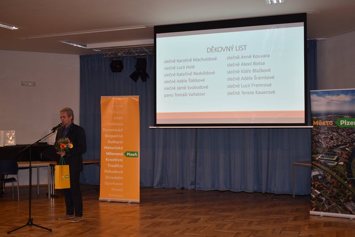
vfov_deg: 29.9
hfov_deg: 43.6
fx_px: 444
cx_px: 178
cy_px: 118
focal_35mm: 45
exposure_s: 1/60
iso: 125
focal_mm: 30
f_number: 4.2
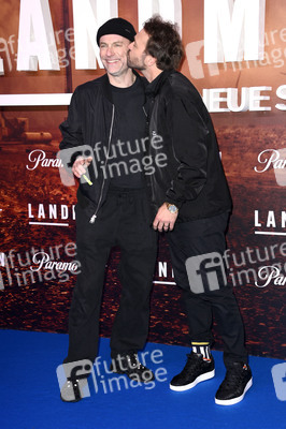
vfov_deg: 31.0
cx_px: 143
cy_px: 214
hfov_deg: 20.9
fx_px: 776
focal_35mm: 65
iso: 320
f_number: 5.6
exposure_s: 1/200
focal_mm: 65
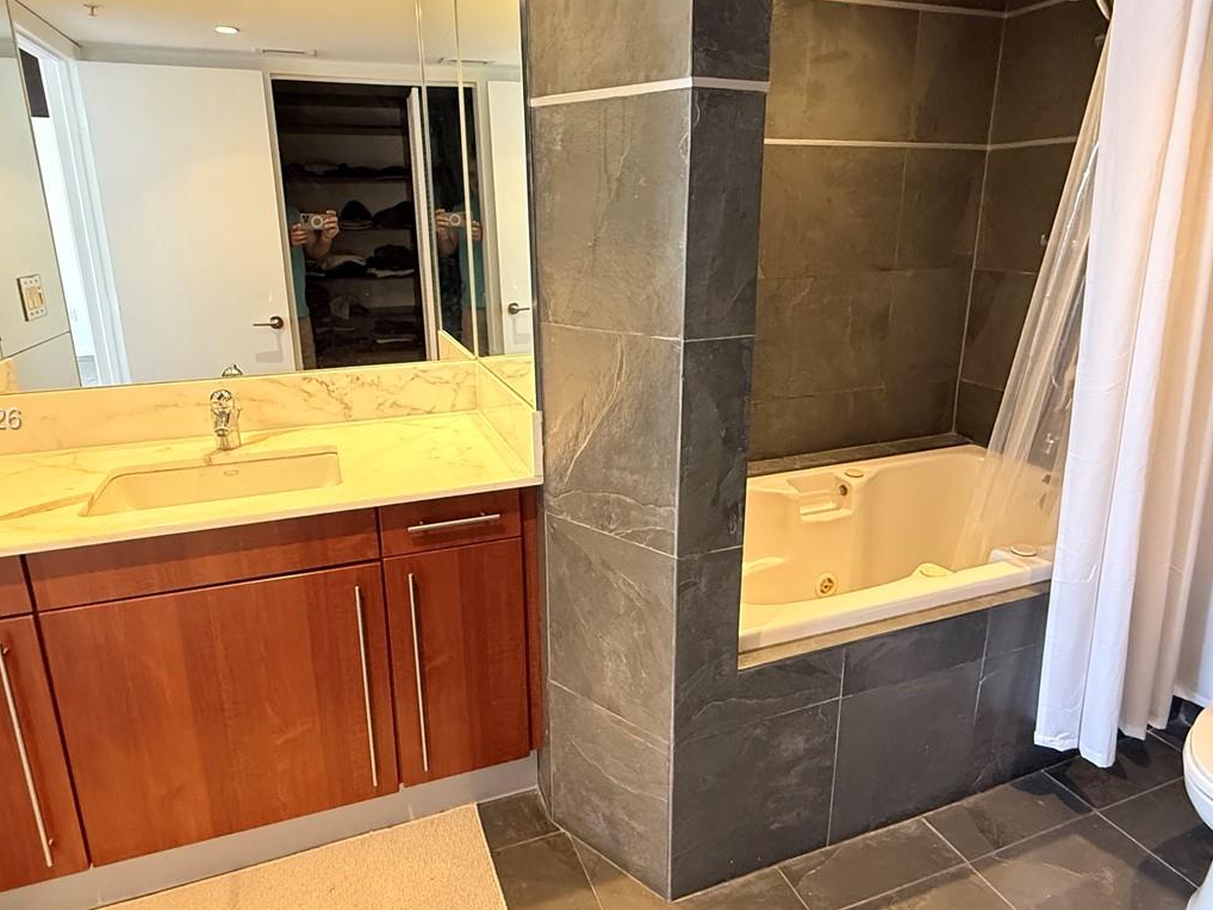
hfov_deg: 76.4
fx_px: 771
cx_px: 603
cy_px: 420
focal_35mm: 22
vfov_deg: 61.0
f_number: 2.2
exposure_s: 1/60
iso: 640
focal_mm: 2.22
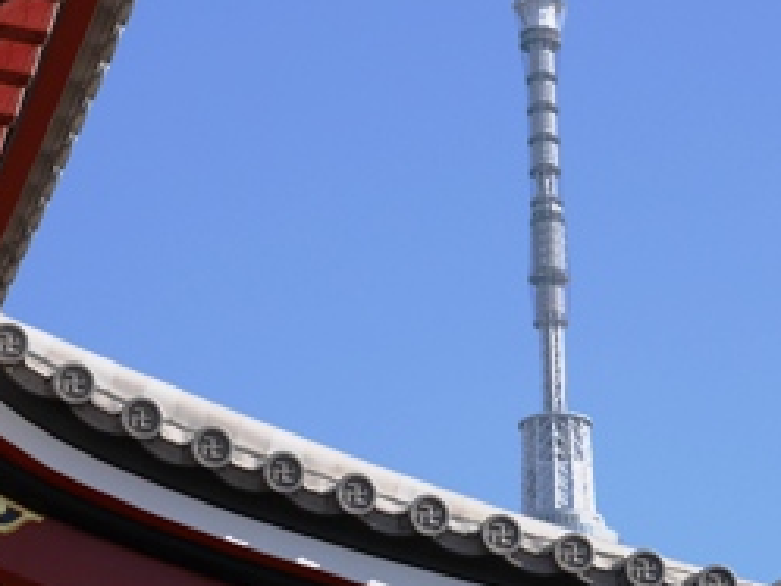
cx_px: 461
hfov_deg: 8.9
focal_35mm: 223
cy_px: 345
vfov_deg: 6.7
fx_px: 5034
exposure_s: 1/400
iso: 200
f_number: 10
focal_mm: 62
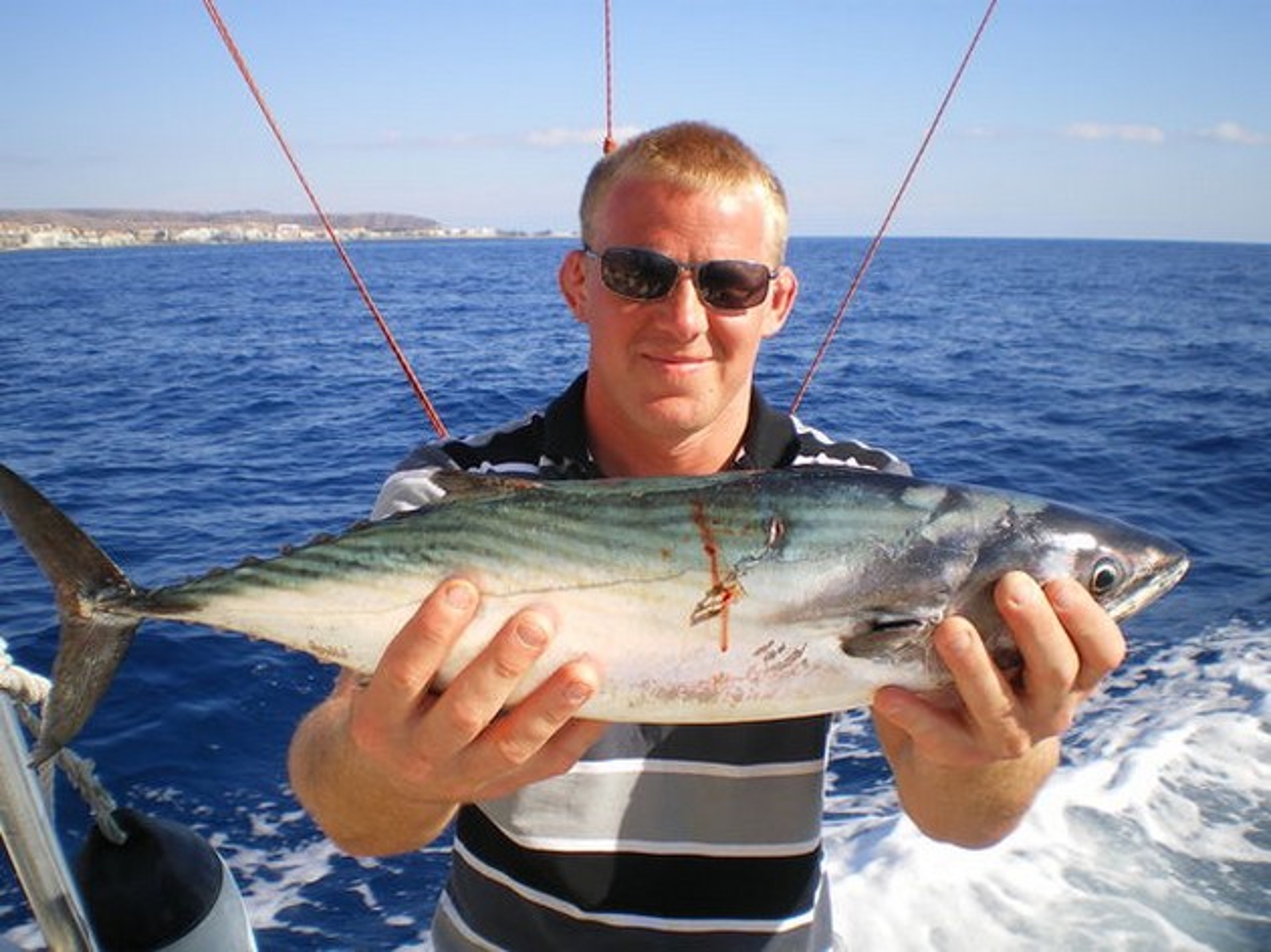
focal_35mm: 36
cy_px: 476
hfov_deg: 51.4
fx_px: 1321
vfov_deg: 39.6
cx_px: 636
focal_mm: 6.3
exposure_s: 1/320
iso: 50
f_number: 4.6
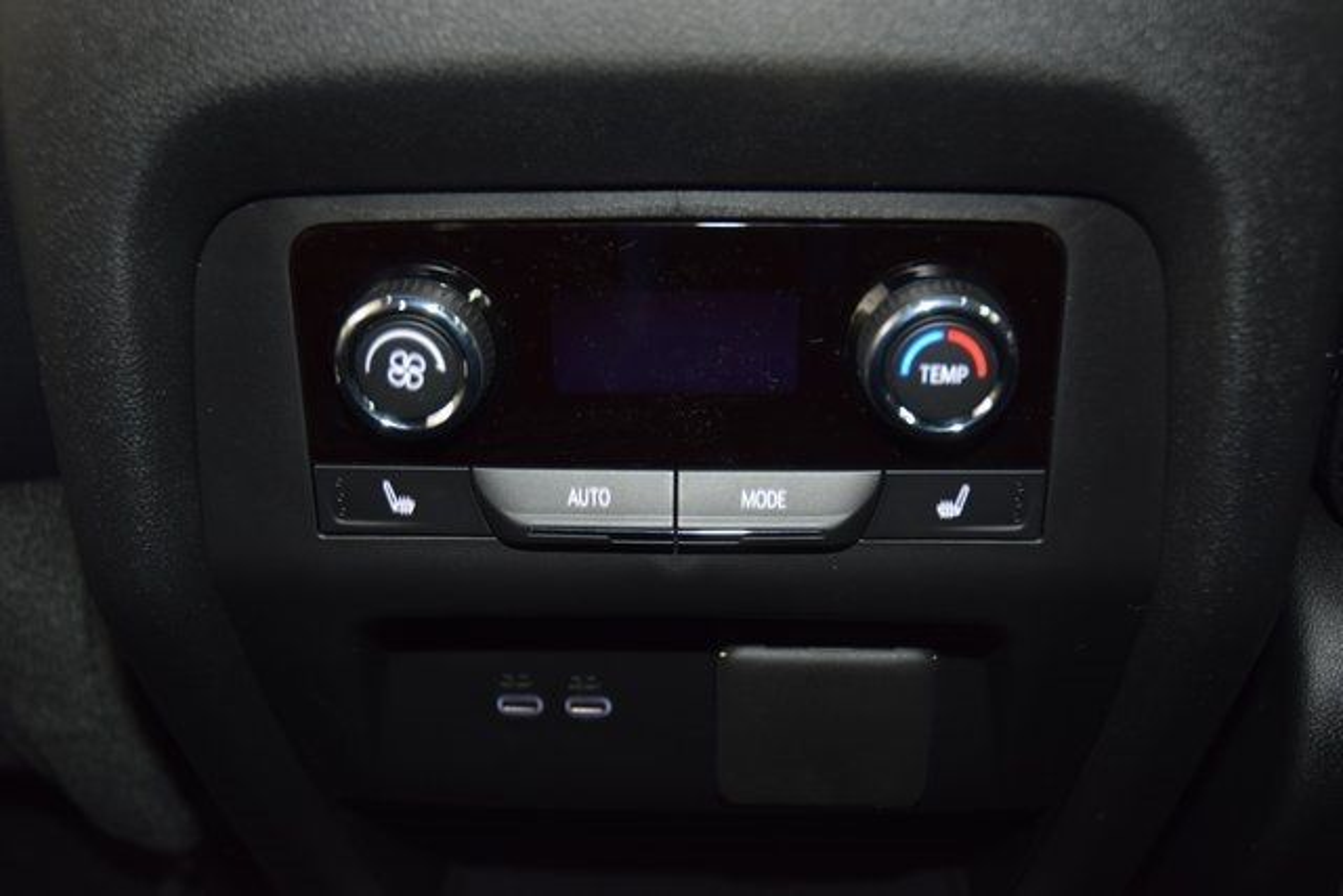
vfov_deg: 30.9
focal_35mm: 44
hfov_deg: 45.0
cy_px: 448
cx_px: 672
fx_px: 1623
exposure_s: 1/5
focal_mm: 29
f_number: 3.8
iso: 640
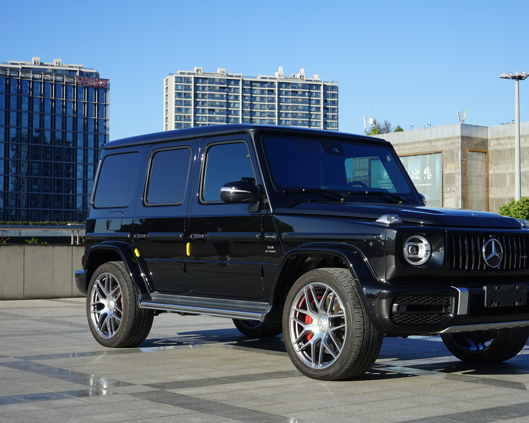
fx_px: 971
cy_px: 212
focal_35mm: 62
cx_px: 306
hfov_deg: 30.4
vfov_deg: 24.6
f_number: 13
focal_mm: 55
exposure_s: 1/80
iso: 100
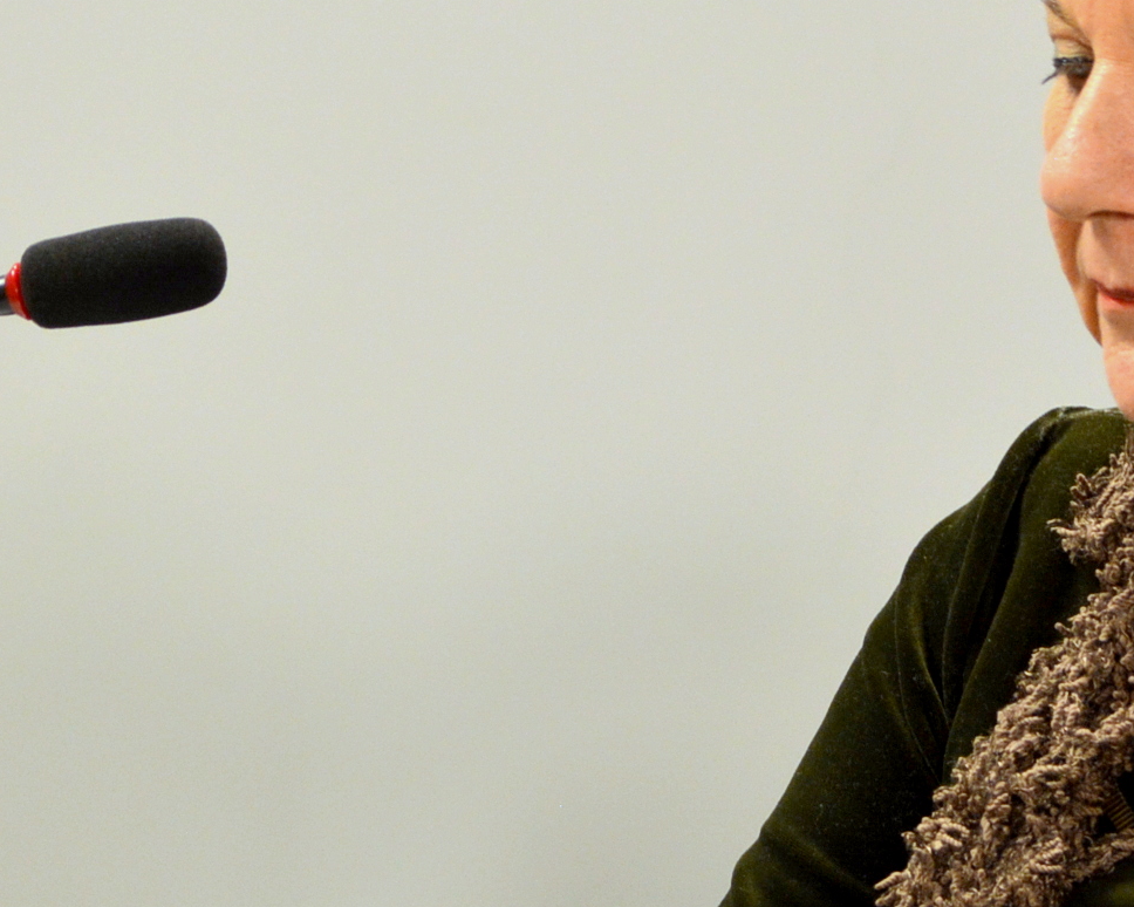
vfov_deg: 2.8
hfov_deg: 3.6
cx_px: 593
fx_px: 18269
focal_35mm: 544
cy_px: 451
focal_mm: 125
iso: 400
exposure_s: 1/80
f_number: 4.8
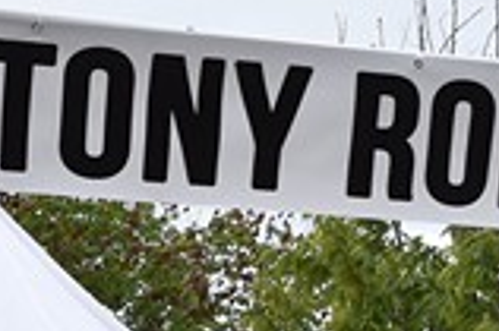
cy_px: 749
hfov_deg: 7.9
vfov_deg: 5.4
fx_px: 3420
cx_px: -562
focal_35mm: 247
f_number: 8
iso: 200
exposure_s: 1/250
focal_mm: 26
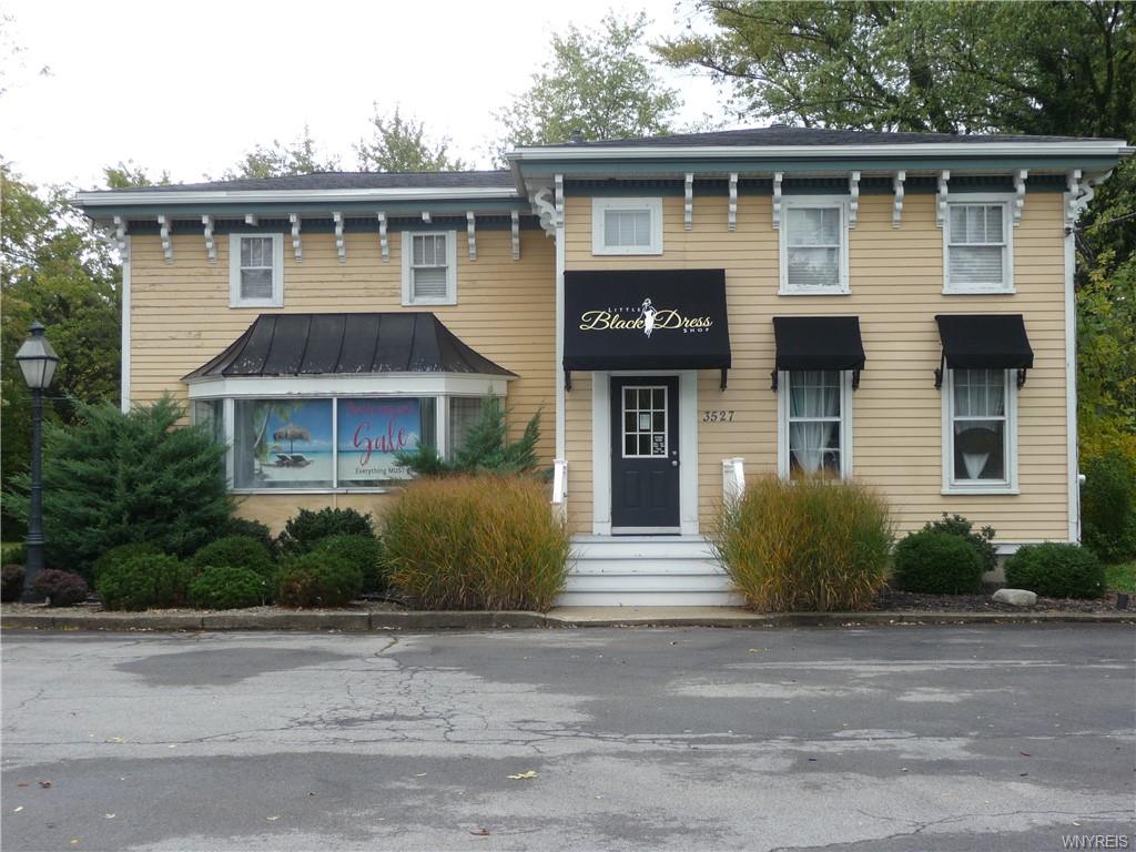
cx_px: 568
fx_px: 1411
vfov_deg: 33.6
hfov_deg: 43.9
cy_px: 426
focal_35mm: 43
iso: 100
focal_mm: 7.1
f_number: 4
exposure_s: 1/100
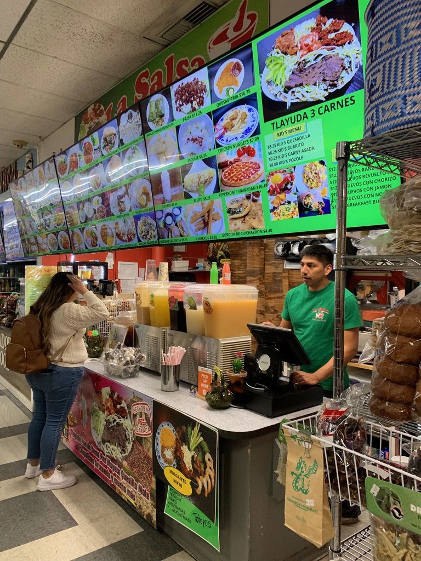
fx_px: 422
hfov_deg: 53.1
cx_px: 210
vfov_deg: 67.3
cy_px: 280
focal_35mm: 26
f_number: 1.8
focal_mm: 4.25
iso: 125
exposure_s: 1/60
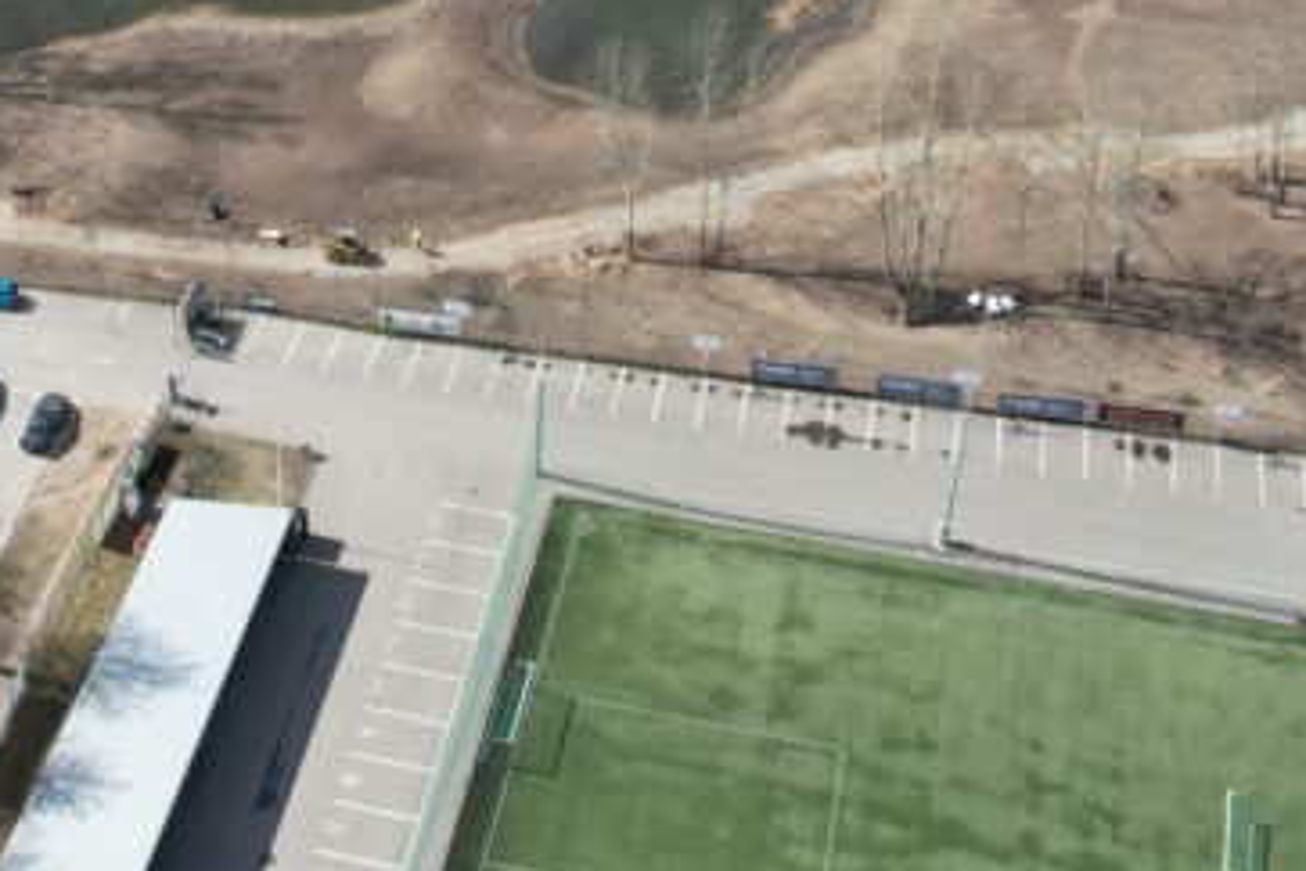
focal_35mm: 62
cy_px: 9
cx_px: 479
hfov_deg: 32.2
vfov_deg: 21.2
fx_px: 2249
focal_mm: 8.38
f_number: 2.8
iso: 100
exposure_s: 1/1250
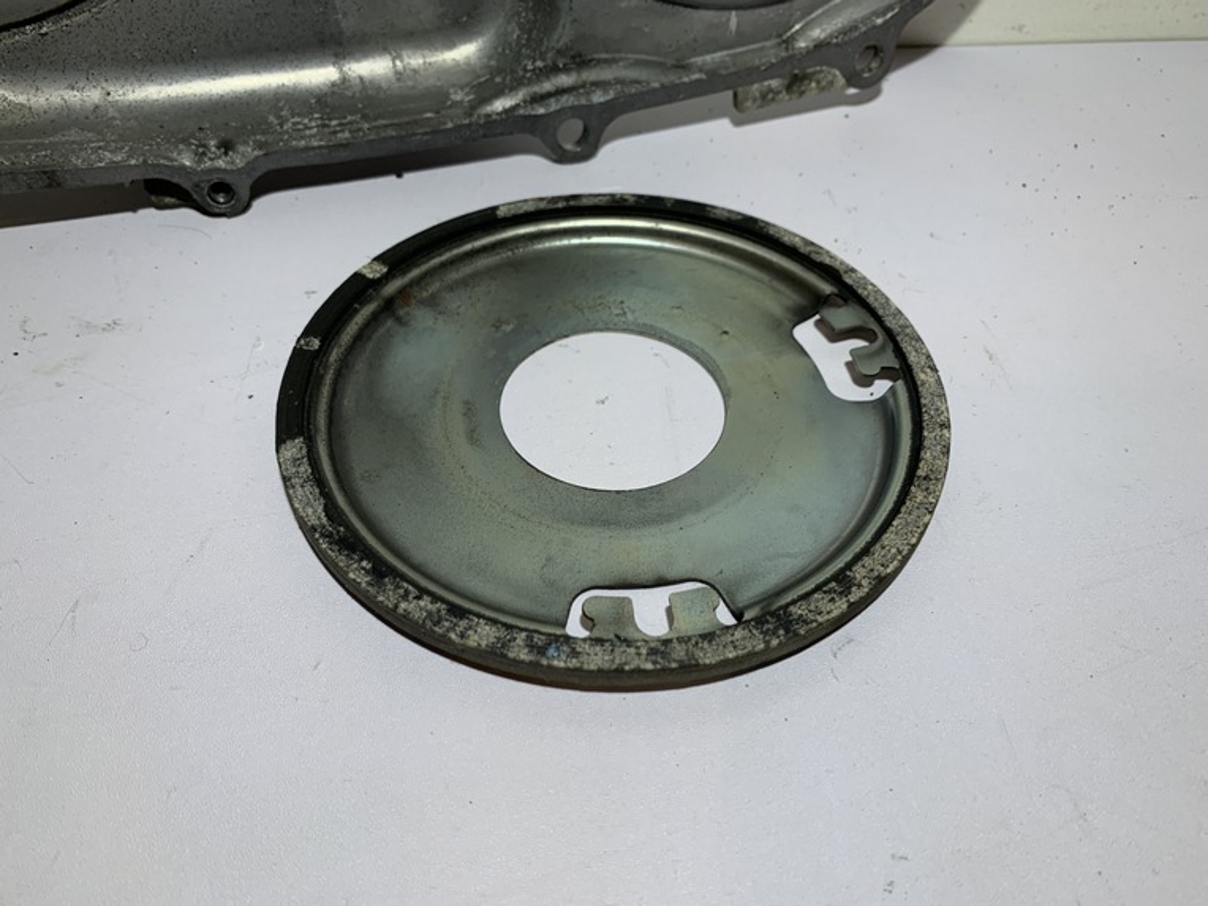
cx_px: 604
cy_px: 453
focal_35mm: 26
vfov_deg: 53.1
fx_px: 907
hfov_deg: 67.3
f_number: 1.8
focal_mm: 4.25
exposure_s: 1/121
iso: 32
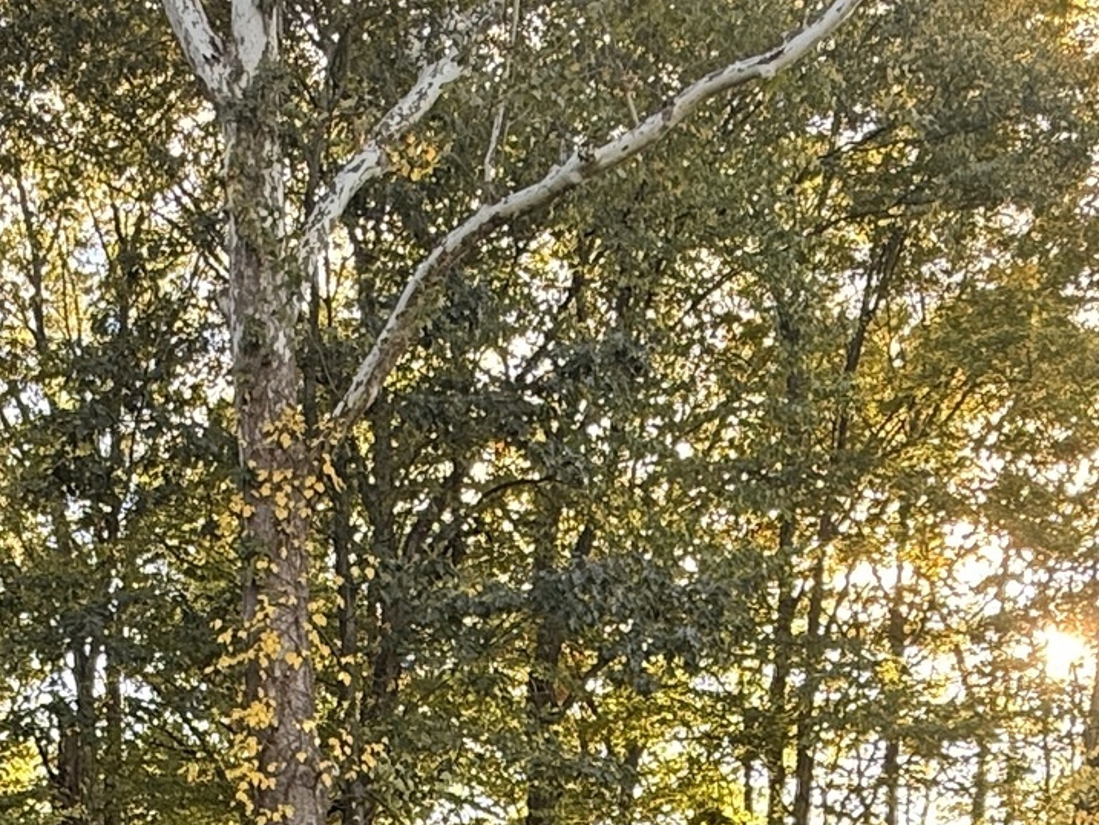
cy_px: 1253
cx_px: 166
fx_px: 1905
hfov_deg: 31.1
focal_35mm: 60
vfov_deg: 20.7
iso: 64
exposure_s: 1/99
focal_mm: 2.22
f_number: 2.2
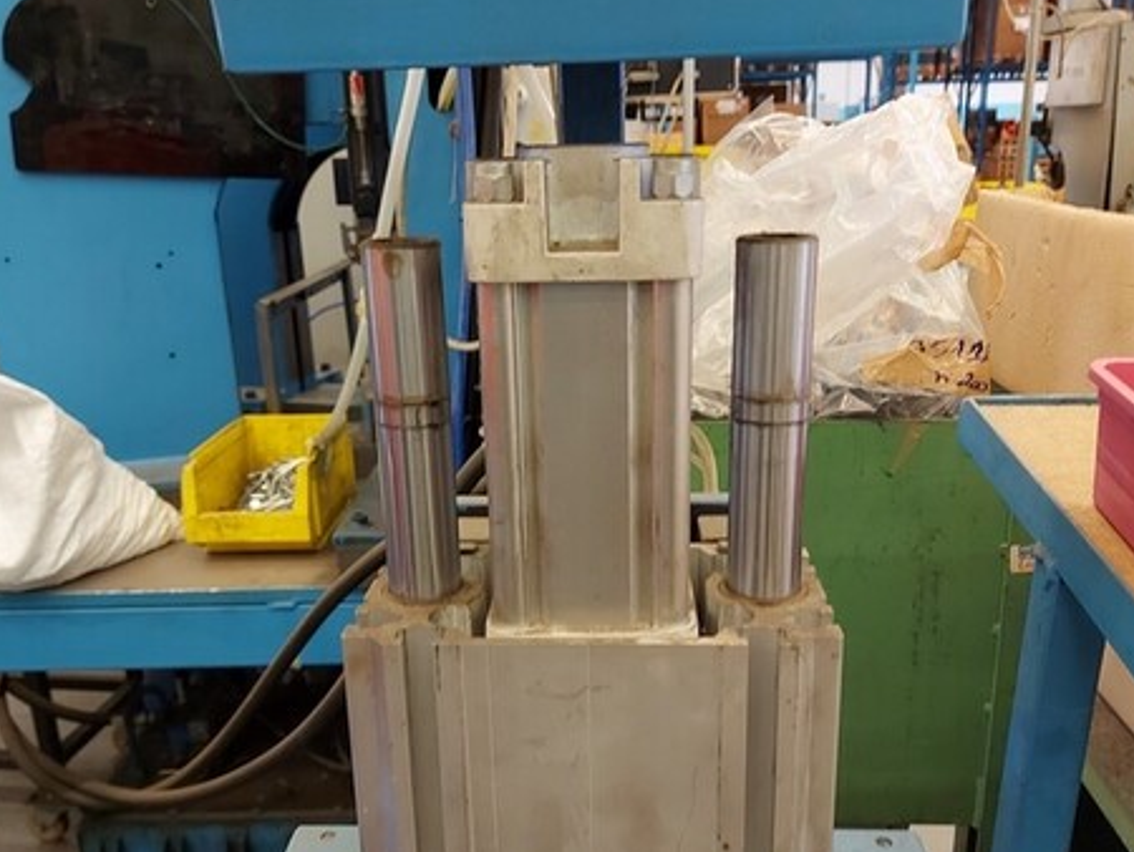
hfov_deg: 56.8
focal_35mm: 32
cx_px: 580
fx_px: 1049
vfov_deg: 44.1
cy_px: 486
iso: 250
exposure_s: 1/30
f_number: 1.8
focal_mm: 5.23
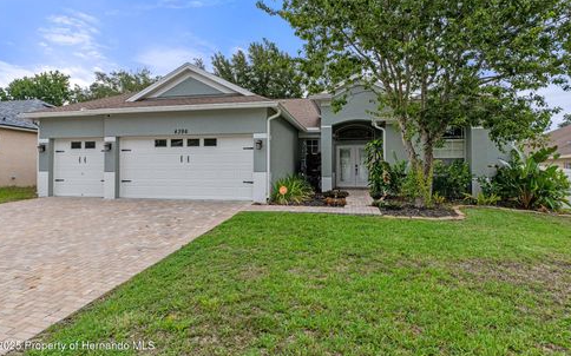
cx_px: 282
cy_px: 167
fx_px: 319
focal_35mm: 21
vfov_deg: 58.3
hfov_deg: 83.6
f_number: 8
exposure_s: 1/1000
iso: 320
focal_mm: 13
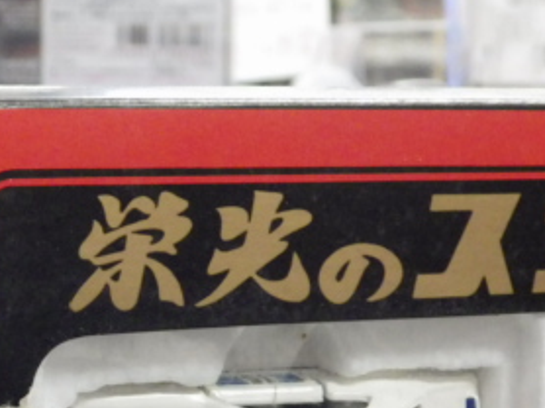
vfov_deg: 10.8
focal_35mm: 136
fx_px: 2139
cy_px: 430
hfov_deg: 14.4
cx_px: 71
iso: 800
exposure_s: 1/30
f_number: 4
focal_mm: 10.7
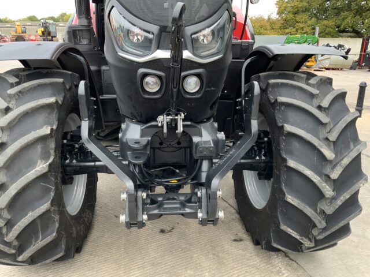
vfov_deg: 48.2
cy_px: 138
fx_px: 310
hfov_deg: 61.7
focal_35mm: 29
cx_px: 185
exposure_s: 1/60
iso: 80
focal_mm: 3
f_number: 1.8
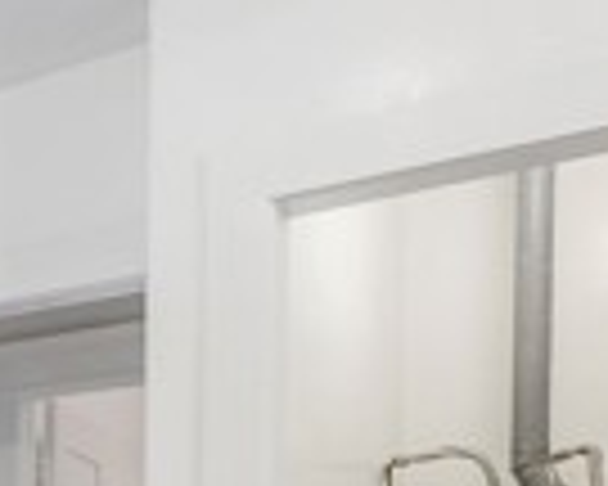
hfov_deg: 19.8
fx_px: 1278
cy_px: 592
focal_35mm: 71
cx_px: -482
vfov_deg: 20.1
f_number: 5
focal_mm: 16
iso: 250
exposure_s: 1/40
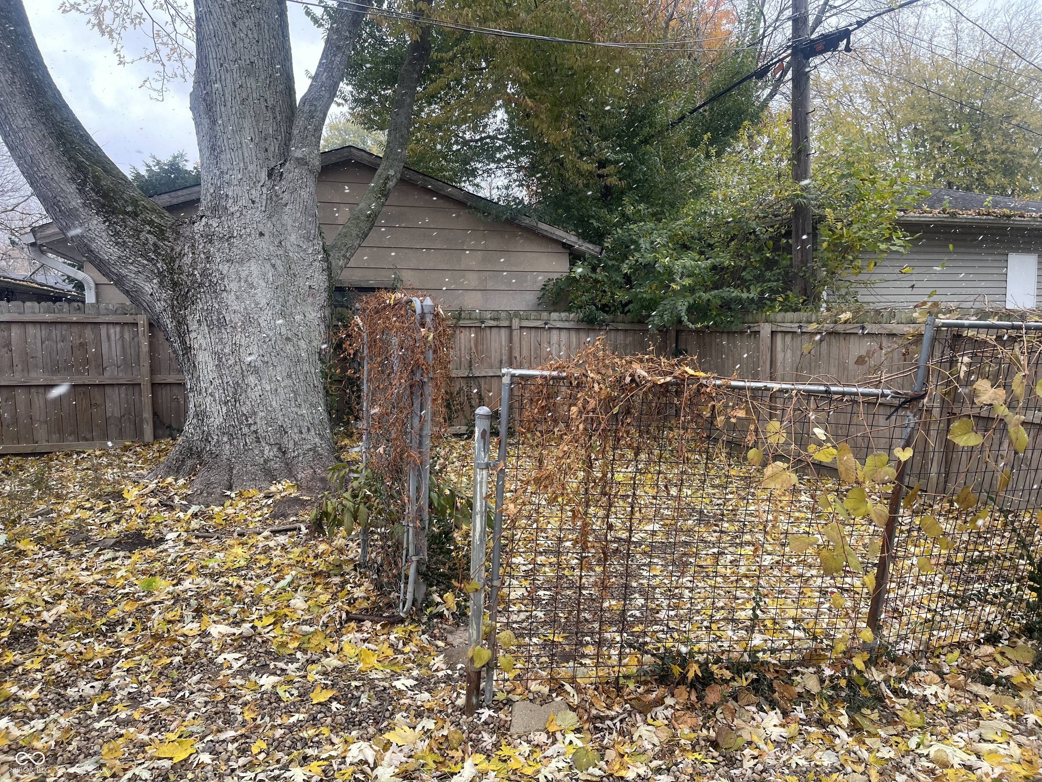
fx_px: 753
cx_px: 521
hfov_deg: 69.4
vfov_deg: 54.9
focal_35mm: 25
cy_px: 391
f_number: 1.6
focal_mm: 5.1
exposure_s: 1/125
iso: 32
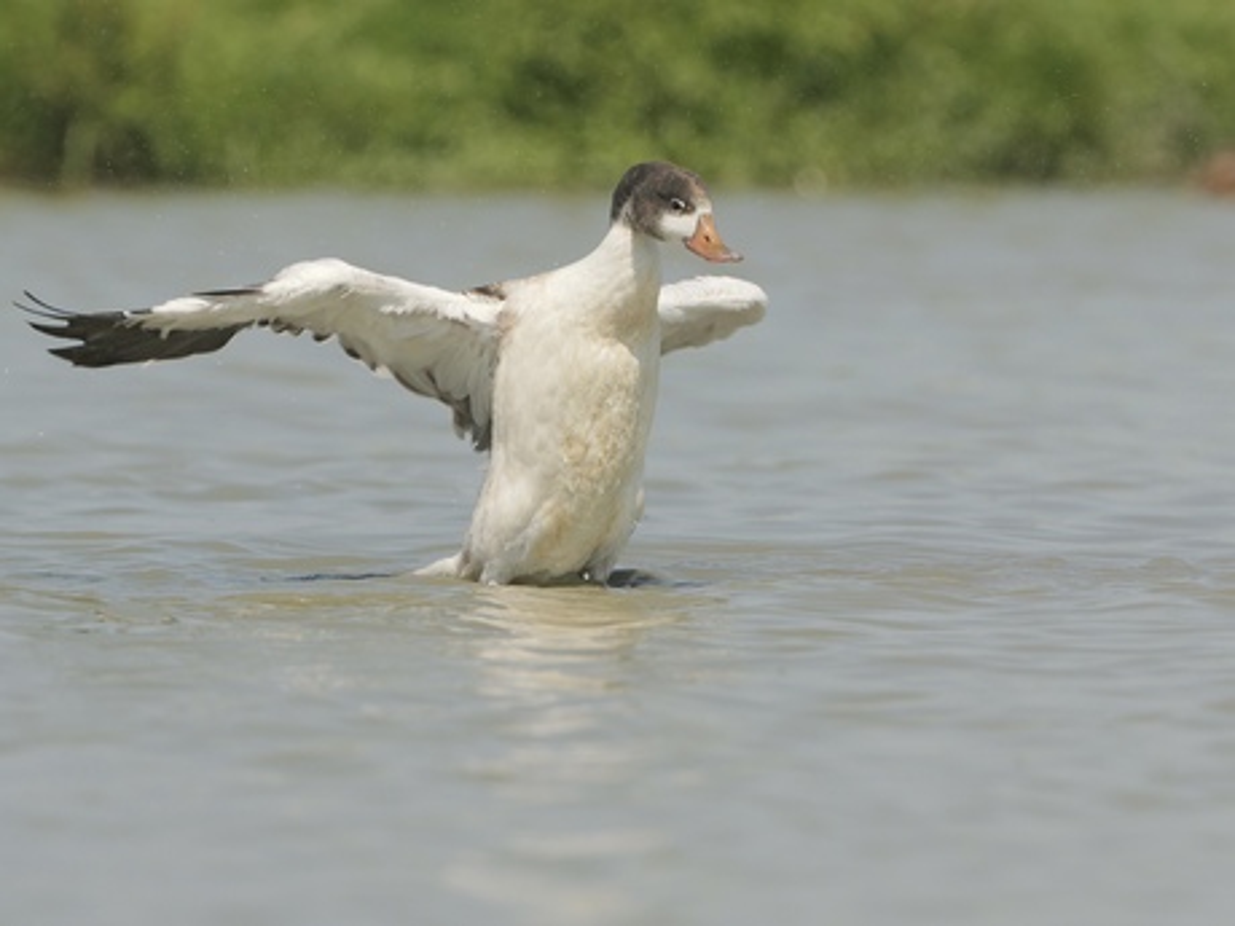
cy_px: 463
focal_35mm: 600
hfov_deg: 3.3
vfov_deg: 2.5
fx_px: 21406
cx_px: 618
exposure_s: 1/2500
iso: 500
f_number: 6.3
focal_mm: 300
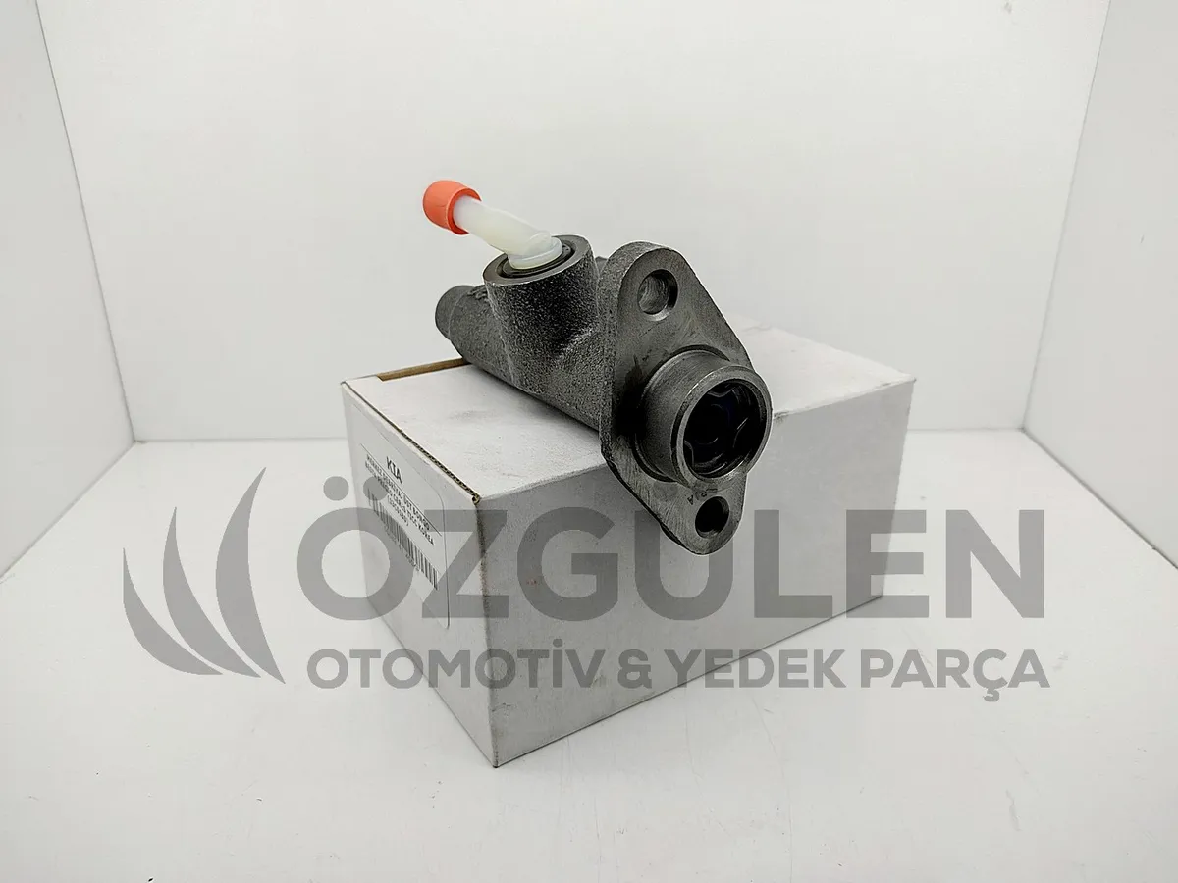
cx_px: 589
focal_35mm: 26
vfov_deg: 53.1
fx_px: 885
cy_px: 442
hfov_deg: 67.3
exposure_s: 1/111
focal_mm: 4.74
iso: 100
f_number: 1.79
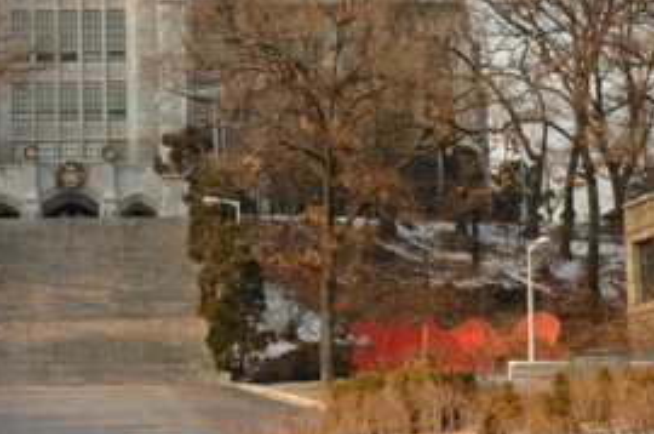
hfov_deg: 18.1
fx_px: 2013
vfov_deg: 12.3
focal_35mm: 111
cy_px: 162
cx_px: 51
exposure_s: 1/80
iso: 200
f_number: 11
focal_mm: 40
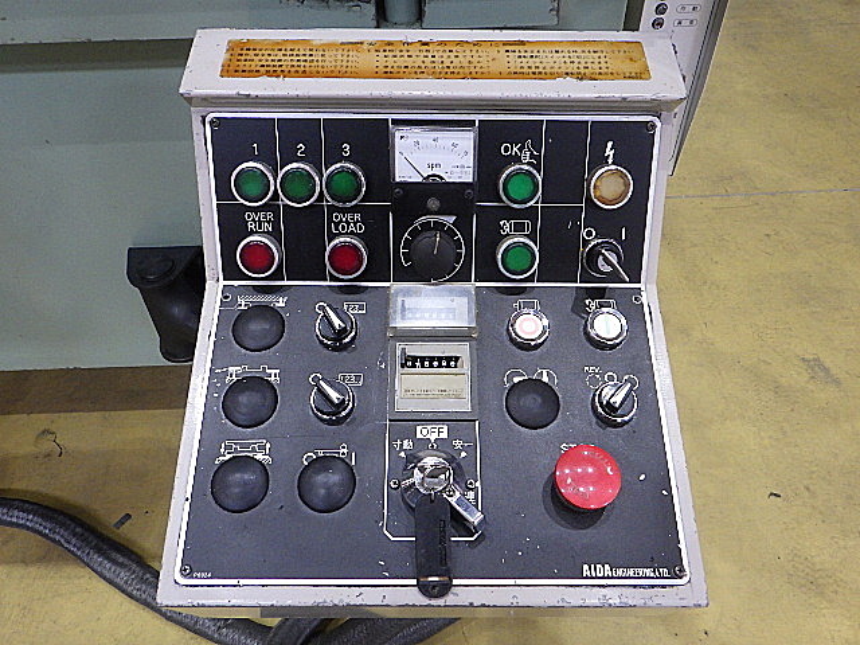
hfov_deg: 63.4
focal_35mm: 28
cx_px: 430
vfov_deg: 49.7
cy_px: 322
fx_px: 696
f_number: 3.5
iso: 640
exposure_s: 1/45
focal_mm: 5
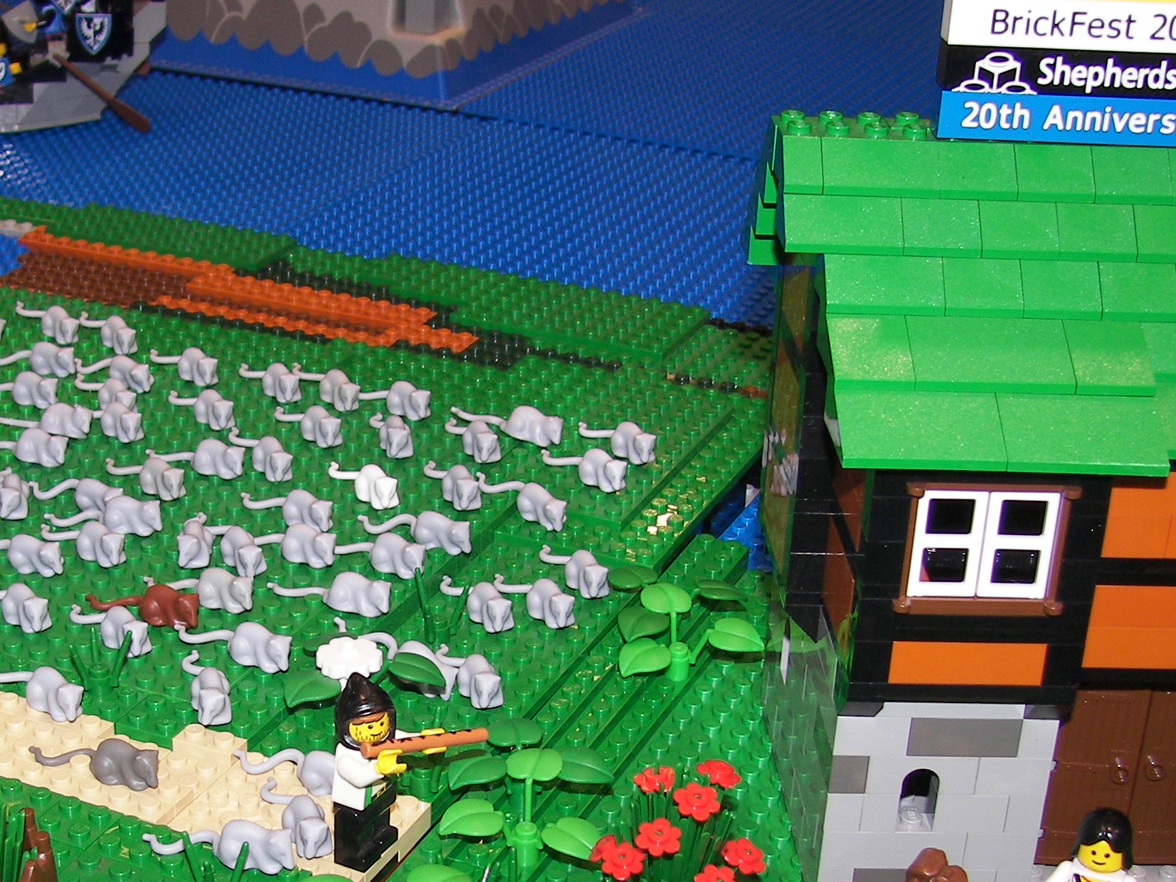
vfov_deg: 22.7
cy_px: 670
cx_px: 339
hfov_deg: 29.9
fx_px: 2174
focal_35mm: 64
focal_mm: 6
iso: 64
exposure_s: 1/30
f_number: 2.8
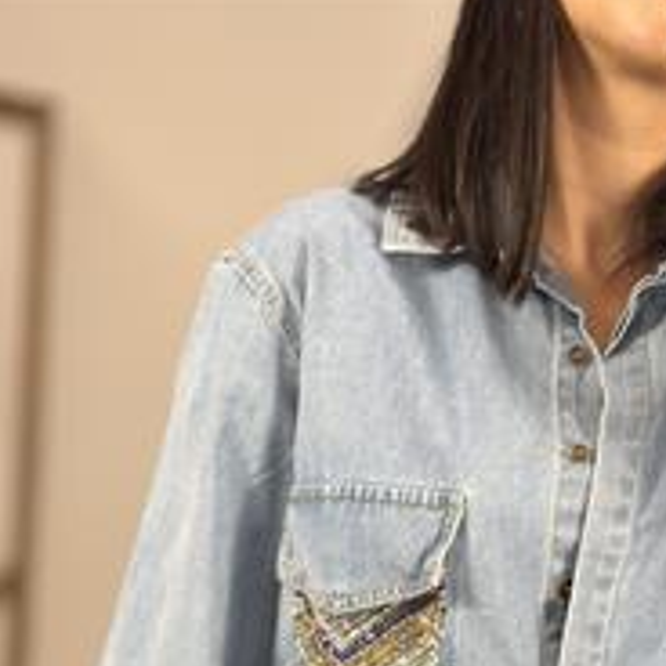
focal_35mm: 95
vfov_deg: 17.7
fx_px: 2068
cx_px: 438
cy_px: 729
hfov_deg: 18.3
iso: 100
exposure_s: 1/100
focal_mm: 6.86
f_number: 1.78
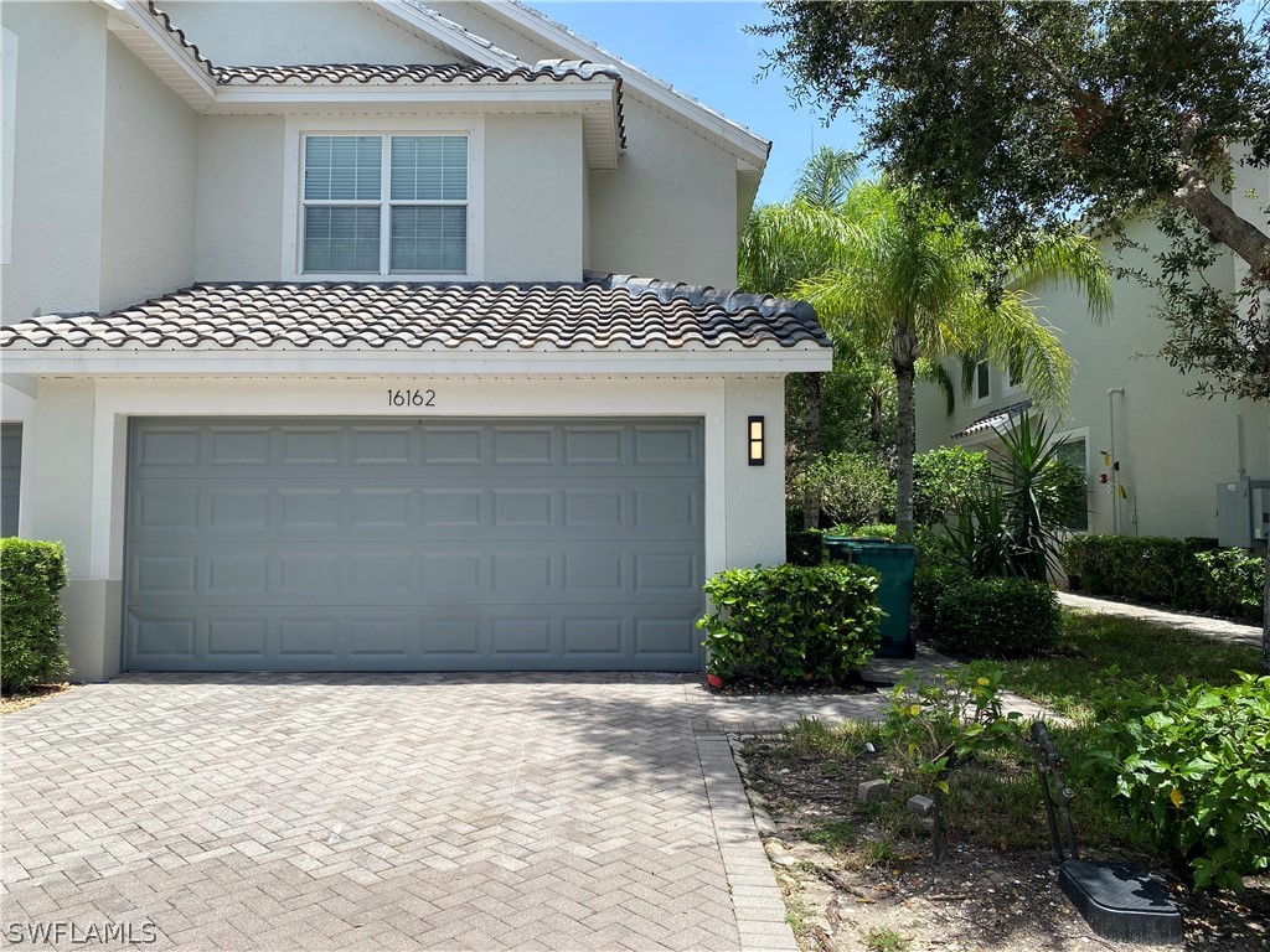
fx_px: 954
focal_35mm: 26
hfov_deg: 67.3
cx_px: 635
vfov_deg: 53.1
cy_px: 476
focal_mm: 4.25
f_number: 1.8
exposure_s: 1/1838
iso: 32
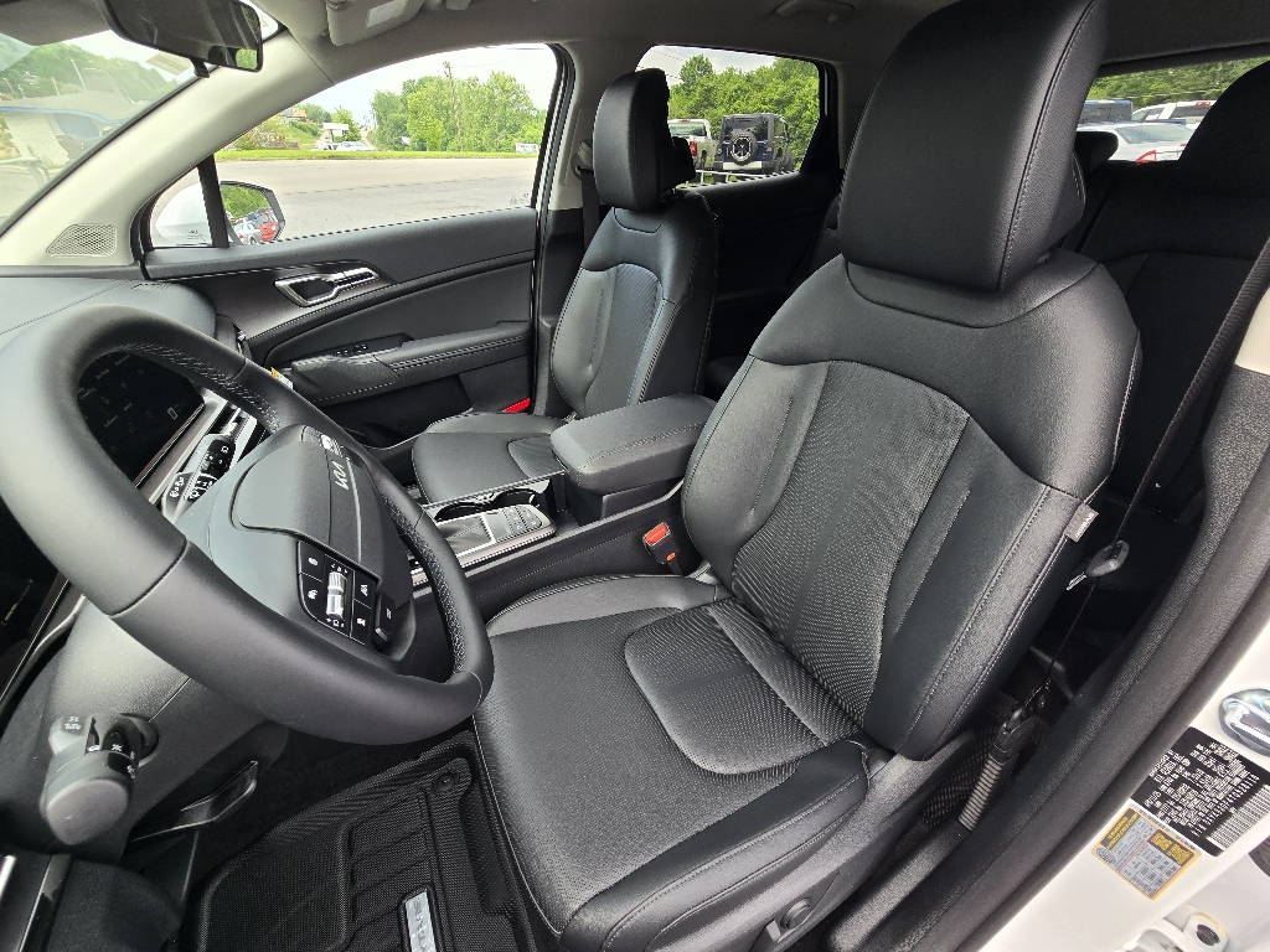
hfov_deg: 106.2
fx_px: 477
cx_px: 635
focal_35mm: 13
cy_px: 476
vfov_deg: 89.9
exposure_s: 1/149
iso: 50
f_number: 2.2
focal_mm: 2.2
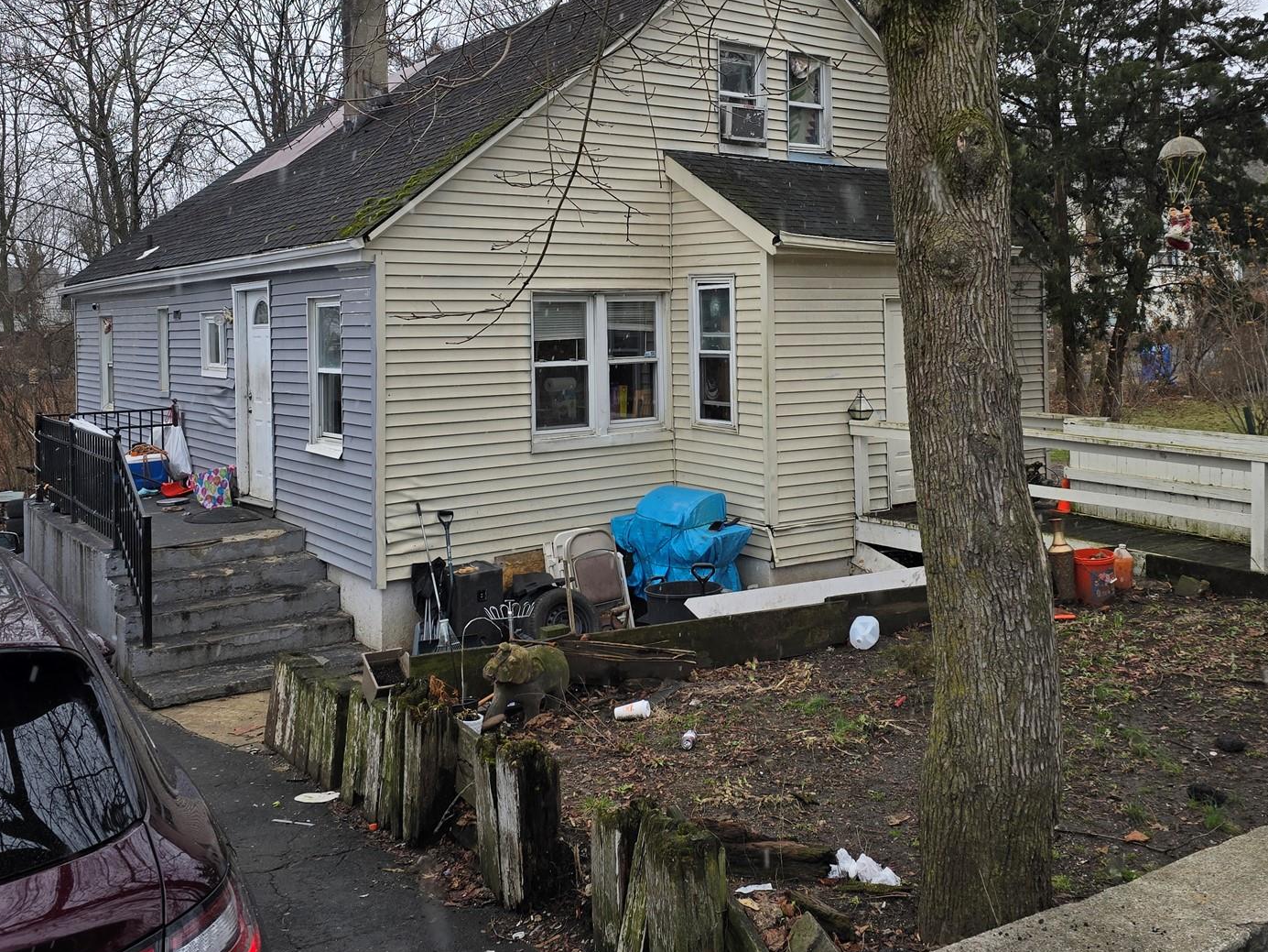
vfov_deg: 41.3
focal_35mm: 34
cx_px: 688
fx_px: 1246
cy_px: 318
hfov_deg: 53.9
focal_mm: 6.3
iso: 25
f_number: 1.7
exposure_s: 1/180
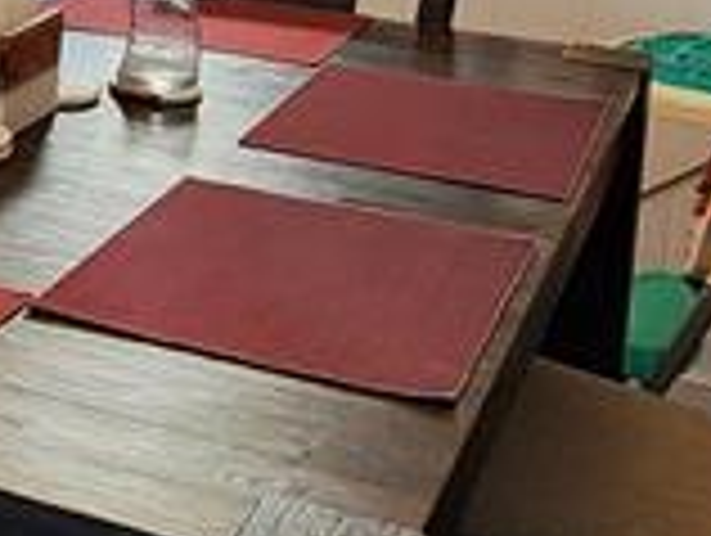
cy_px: -203
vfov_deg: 16.4
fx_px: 1728
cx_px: -230
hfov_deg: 21.0
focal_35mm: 84
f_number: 2.2
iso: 320
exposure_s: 1/30
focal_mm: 2.2
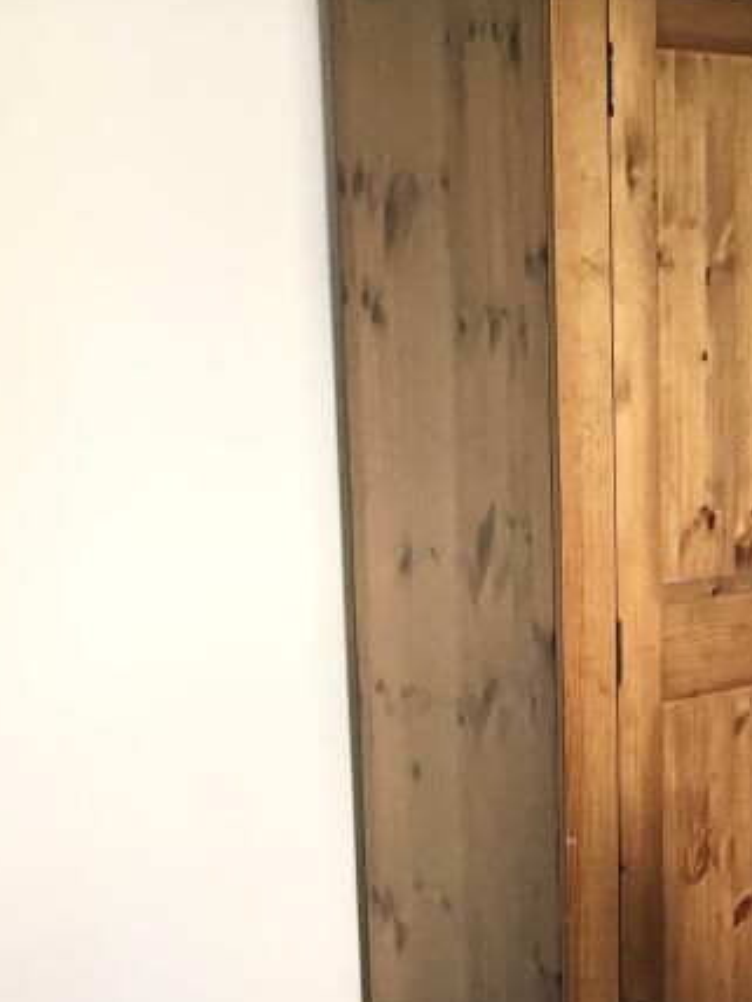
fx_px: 1941
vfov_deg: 28.9
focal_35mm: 67
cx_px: 1143
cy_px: 585
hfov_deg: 19.1
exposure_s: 1/17
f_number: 1.8
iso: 40
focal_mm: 3.99
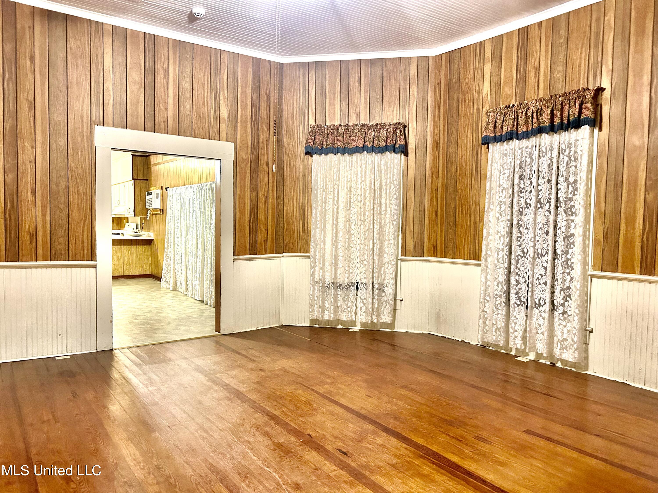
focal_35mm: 26
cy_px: 246
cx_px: 329
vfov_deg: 53.1
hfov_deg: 67.3
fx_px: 494
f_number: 1.5
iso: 400
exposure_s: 1/40
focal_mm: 5.7
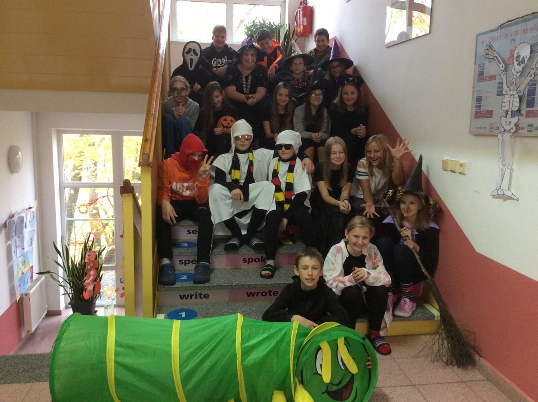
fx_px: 497
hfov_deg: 56.9
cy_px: 201
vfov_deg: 44.0
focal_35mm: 32
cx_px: 269
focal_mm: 3.3
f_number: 2.4
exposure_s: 1/25
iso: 100
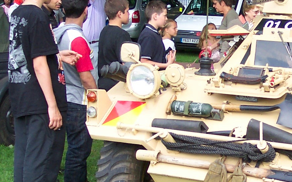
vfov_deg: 13.8
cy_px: 102
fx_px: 756
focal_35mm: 95
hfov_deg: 20.9
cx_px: 318
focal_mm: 8
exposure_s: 1/350
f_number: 2.8
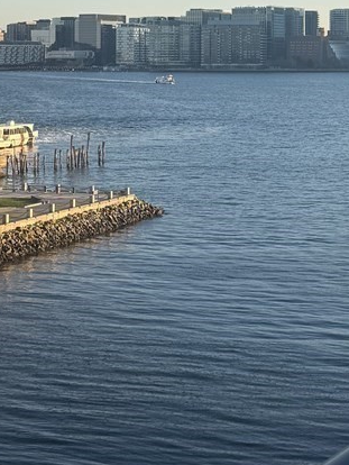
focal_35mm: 89
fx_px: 1195
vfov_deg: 21.3
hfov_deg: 16.6
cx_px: 200
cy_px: 15
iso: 80
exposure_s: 1/1678
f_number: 1.78
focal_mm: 6.76
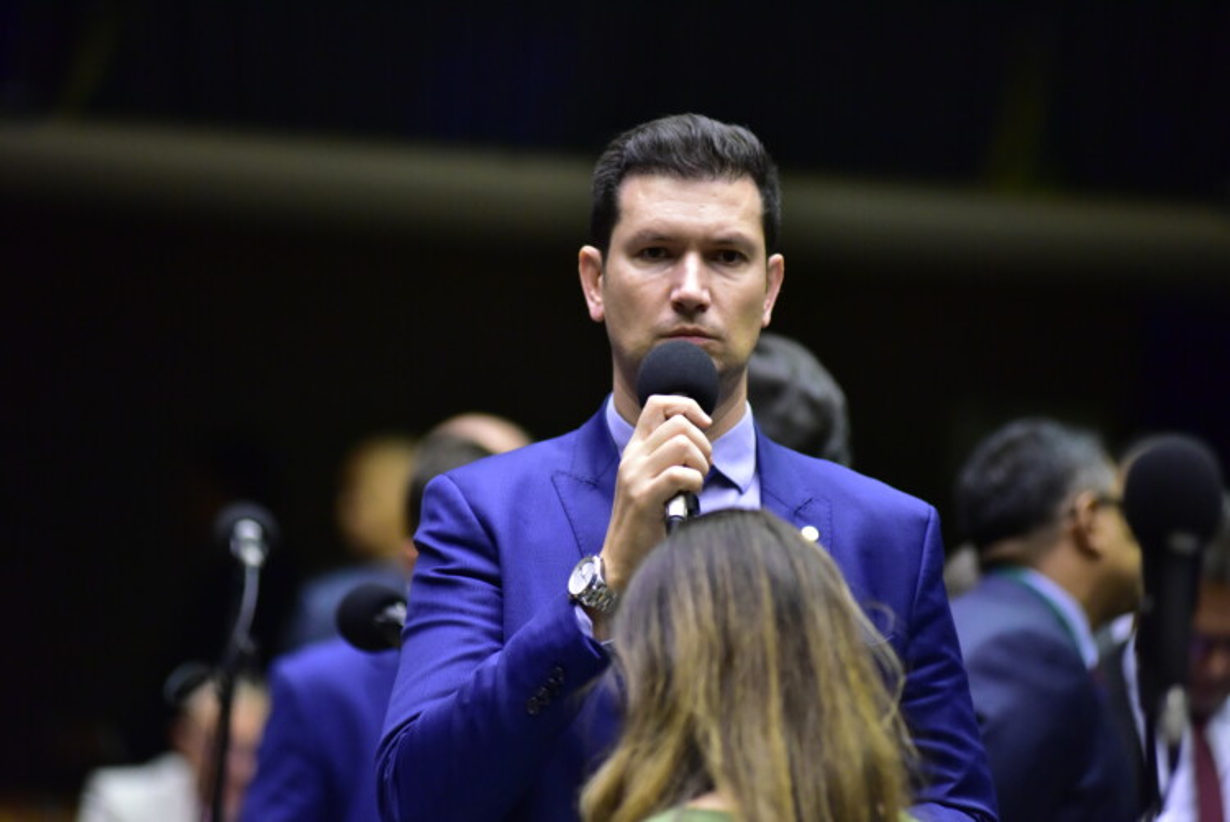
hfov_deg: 14.1
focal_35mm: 145
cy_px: 411
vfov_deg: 9.5
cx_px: 615
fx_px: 4957
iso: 4000
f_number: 2.8
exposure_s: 1/160
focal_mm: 145
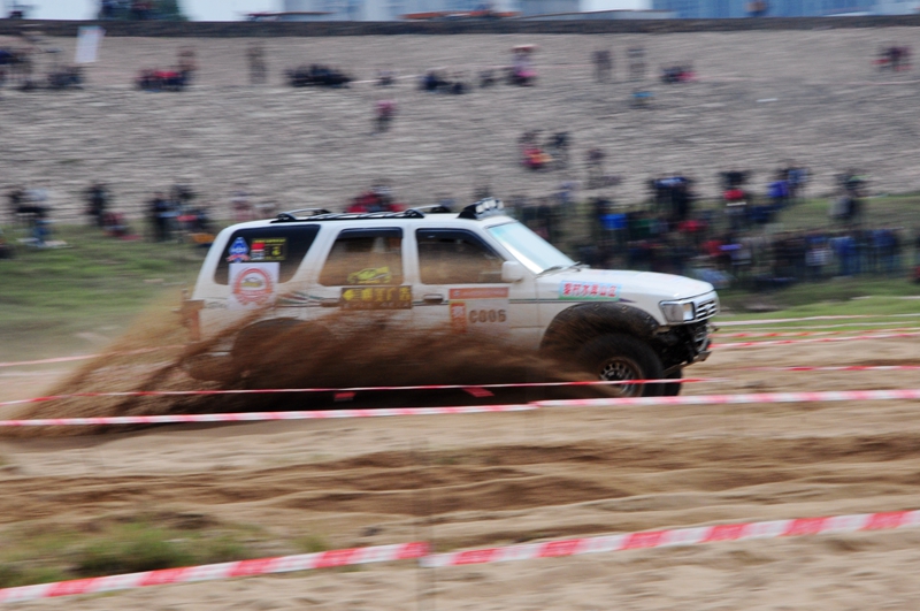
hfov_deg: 14.0
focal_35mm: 147
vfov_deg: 9.3
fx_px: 3751
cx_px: 460
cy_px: 306
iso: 250
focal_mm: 98
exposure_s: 1/80
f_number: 25
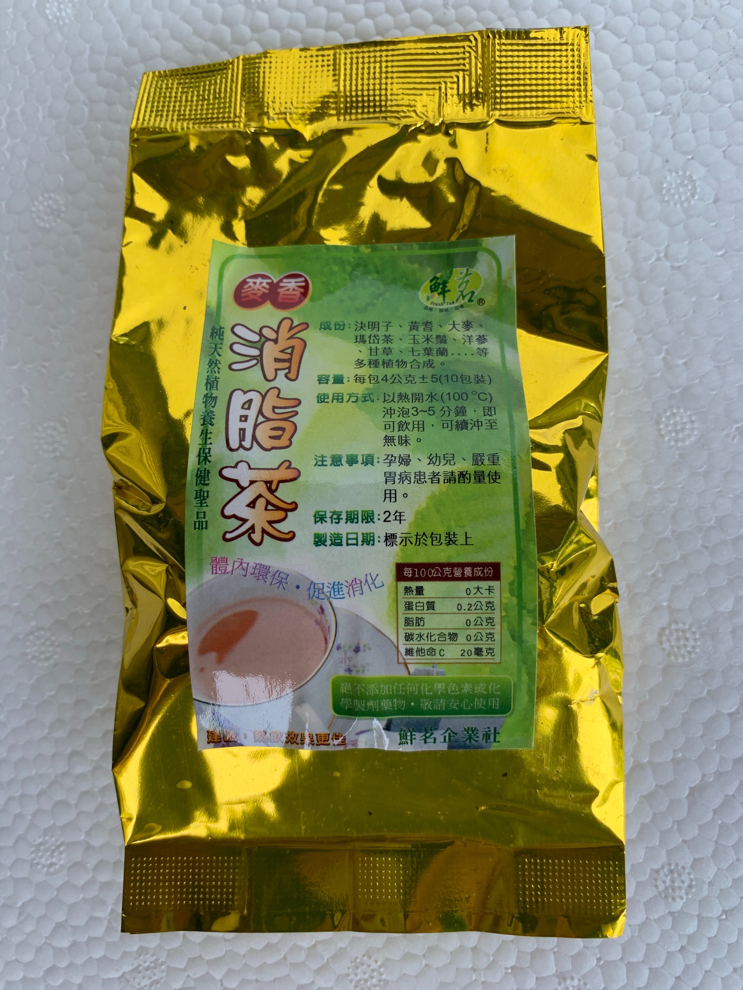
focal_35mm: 26
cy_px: 495
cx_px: 372
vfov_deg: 67.3
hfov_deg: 53.1
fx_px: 744
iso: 25
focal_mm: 4.25
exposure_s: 1/122
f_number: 1.8
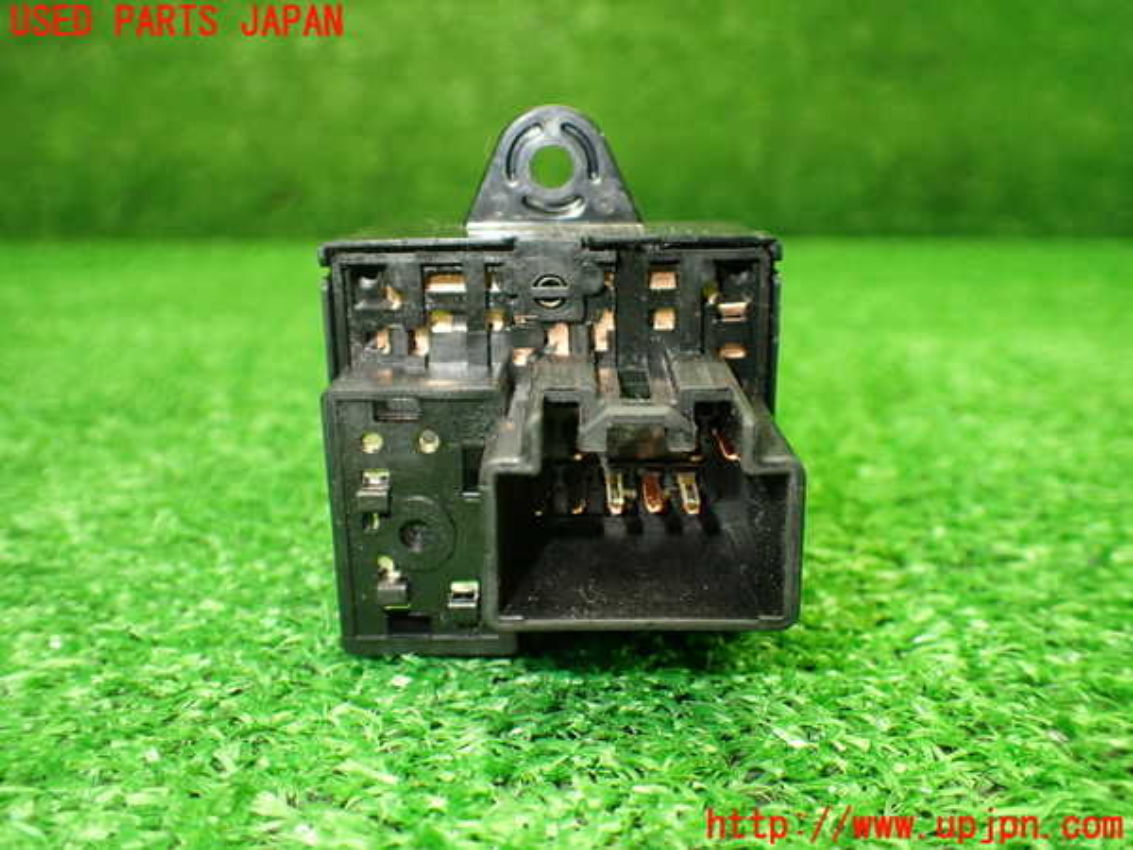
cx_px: 566
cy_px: 425
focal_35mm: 30
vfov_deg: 46.8
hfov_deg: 60.0
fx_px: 982
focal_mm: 5.4
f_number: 2.3
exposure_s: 1/100
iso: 800
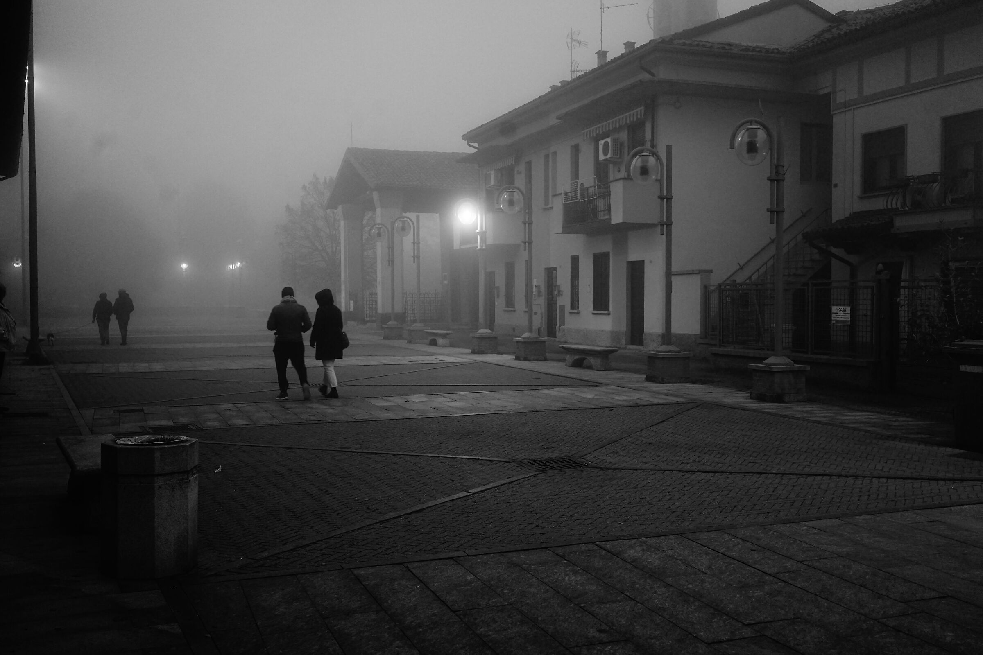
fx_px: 956
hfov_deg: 54.4
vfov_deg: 37.9
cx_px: 492
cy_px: 328
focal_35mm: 35
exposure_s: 1/25
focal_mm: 35
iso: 1250
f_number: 4.5
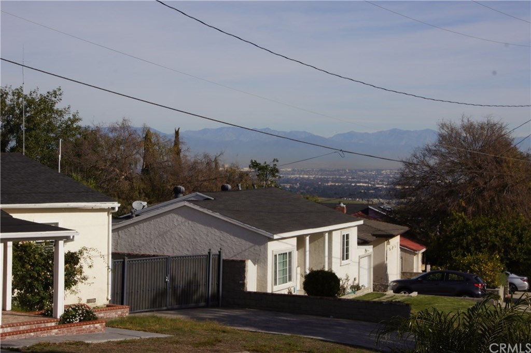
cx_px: 266
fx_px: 1215
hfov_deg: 24.6
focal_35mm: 82
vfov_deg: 16.5
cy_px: 176
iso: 100
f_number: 18
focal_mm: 55
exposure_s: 1/160
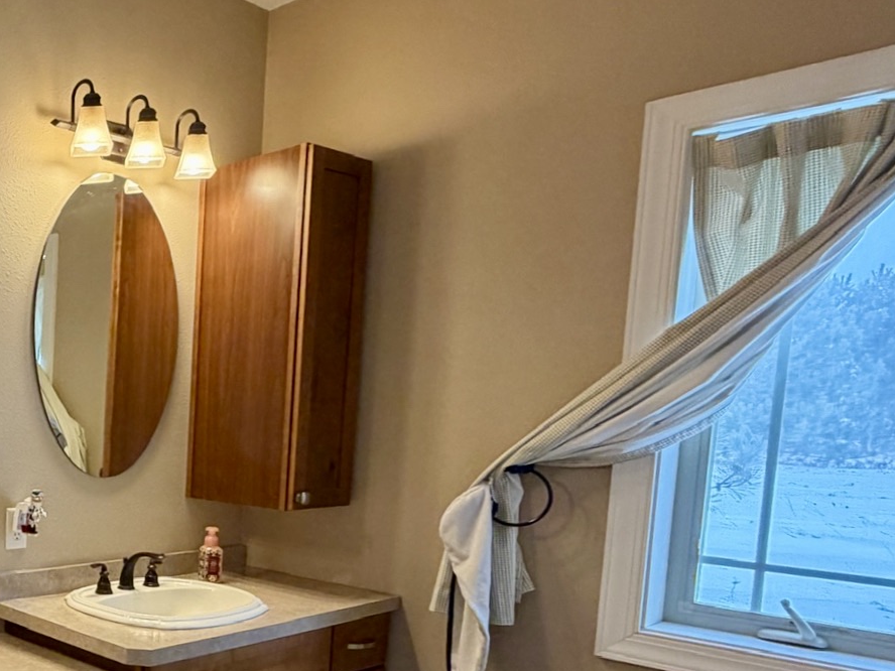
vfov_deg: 44.3
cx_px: -47
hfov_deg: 46.2
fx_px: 802
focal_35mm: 31
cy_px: 484
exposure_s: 1/120
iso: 320
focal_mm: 2.22
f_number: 2.2
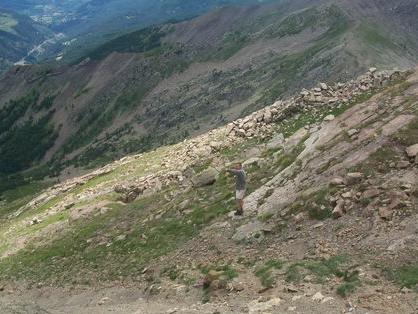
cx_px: 231
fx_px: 471
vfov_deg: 36.8
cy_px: 164
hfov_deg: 47.8
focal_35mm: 39
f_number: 5.5
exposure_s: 1/400
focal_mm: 5.7
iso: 80
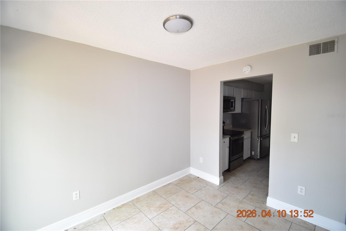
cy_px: 116
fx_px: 144
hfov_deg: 100.4
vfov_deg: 77.3
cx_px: 173
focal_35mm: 15
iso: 800
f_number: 3.5
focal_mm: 10
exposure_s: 1/45
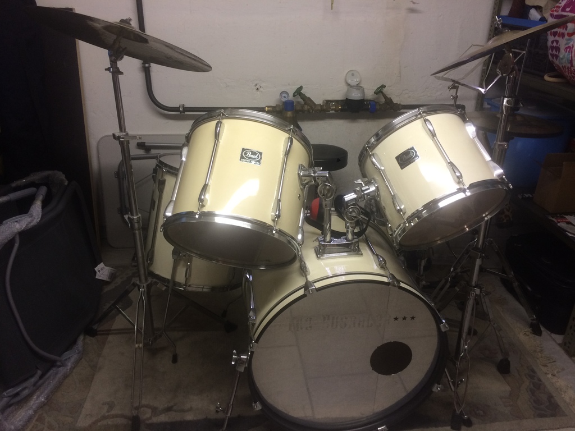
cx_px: 288
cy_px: 216
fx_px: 482
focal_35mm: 29
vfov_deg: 48.2
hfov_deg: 61.7
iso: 125
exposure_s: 1/33
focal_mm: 4.15
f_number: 2.2
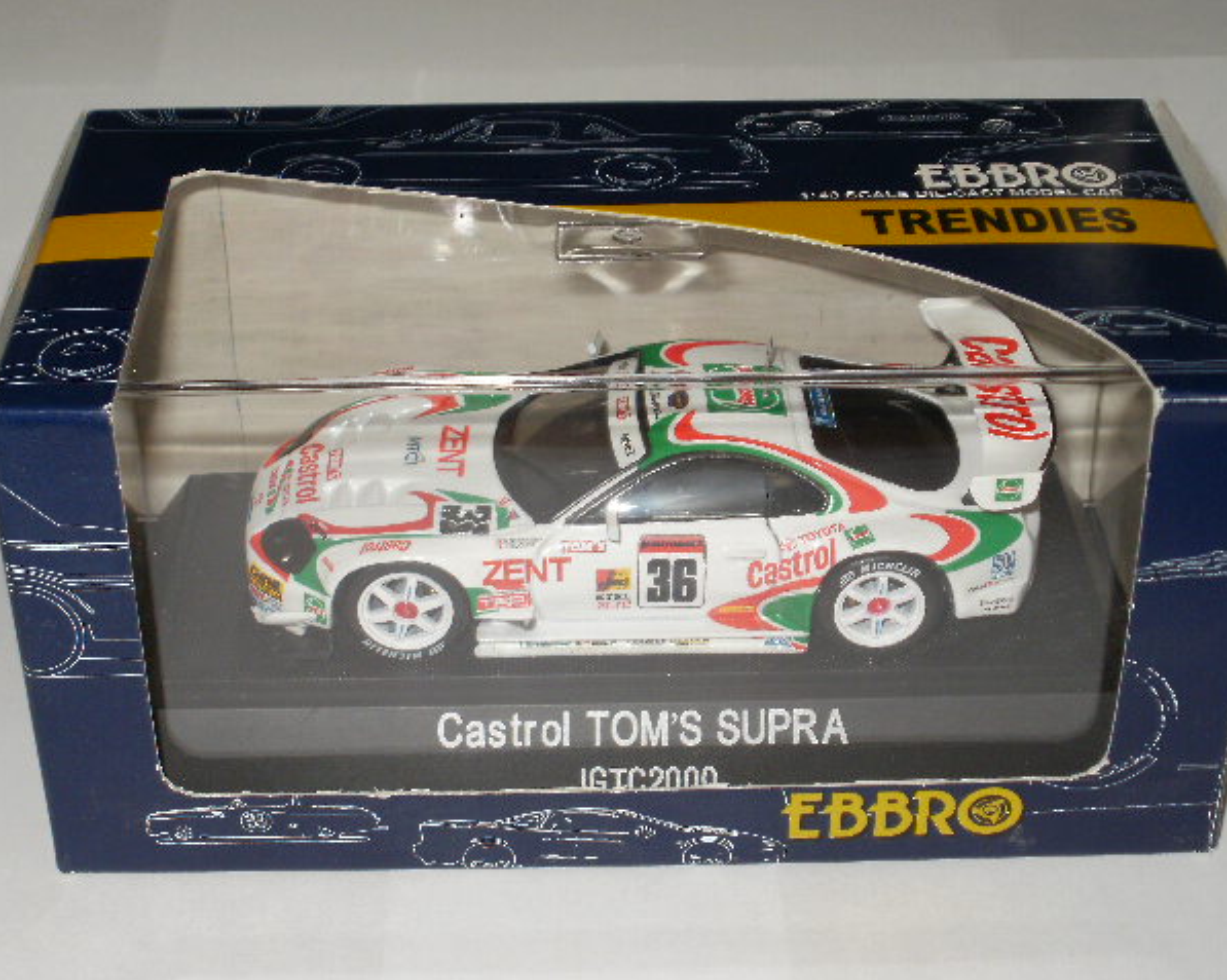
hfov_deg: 28.3
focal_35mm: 67
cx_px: 615
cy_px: 491
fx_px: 2432
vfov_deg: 22.8
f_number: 4.6
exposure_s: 1/40
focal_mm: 11.2
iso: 100
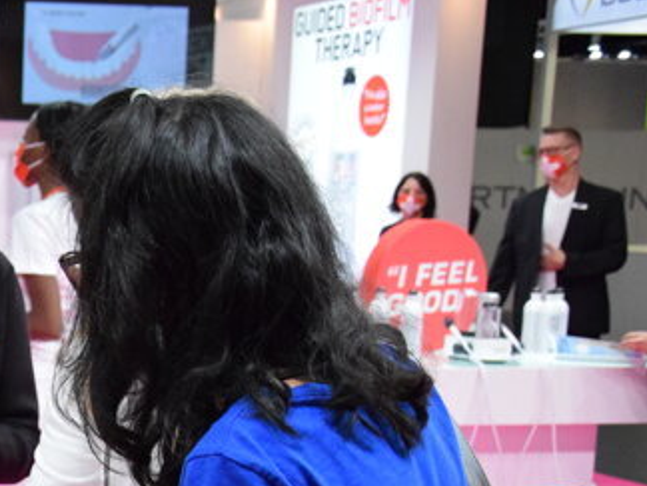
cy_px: 476
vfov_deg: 15.1
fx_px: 1800
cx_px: -178
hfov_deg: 19.0
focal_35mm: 96
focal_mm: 25
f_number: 5
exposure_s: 1/800
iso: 4000
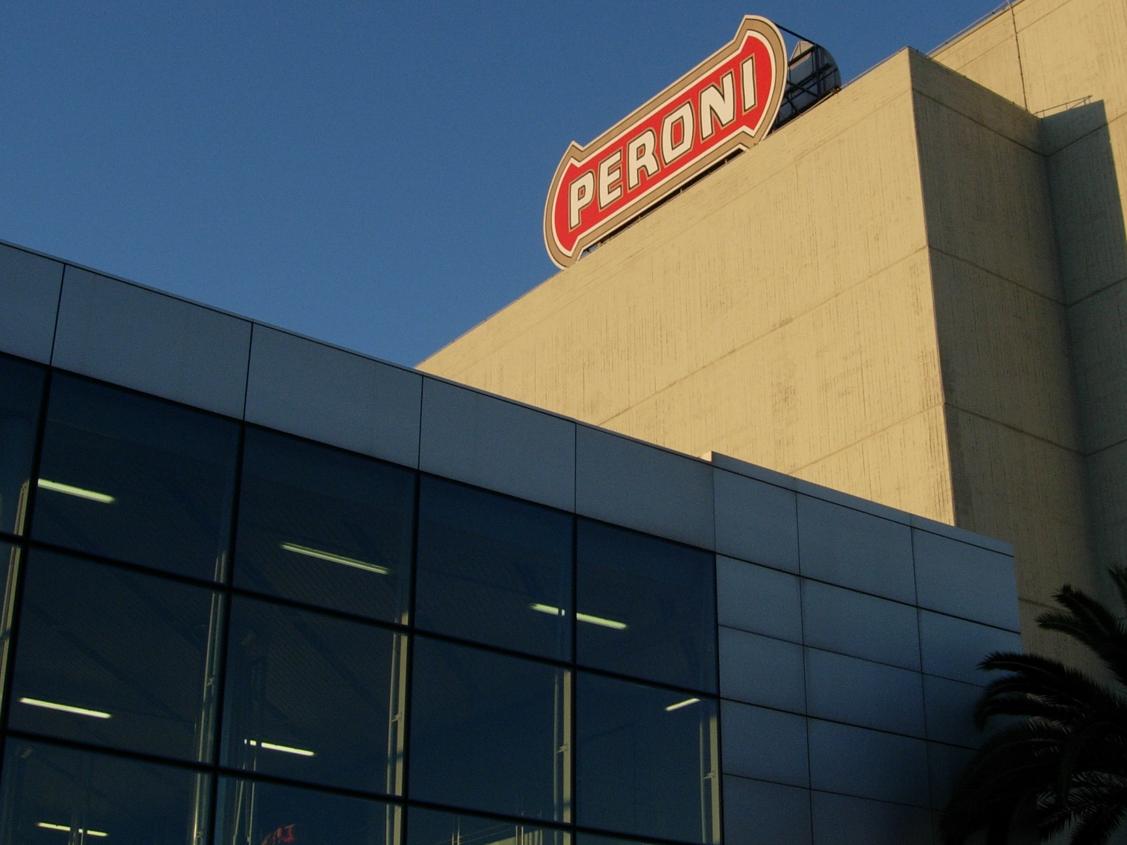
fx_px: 1856
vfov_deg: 25.6
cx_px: 657
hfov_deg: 33.7
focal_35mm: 57
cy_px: 372
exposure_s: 1/443
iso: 64
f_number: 4.8
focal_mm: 7.8
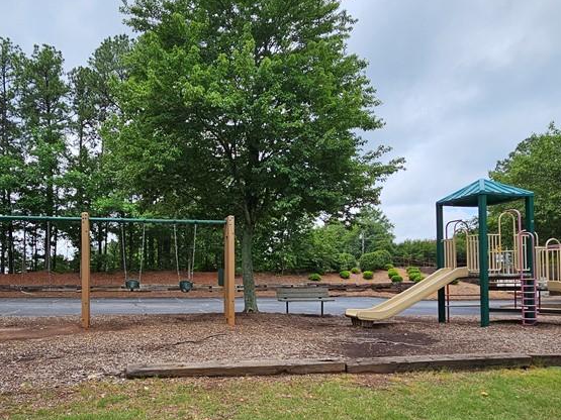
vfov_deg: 56.0
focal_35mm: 24
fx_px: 389
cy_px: 269
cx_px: 210
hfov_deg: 70.4
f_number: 2.2
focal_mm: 2.2
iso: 50
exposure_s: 1/1663
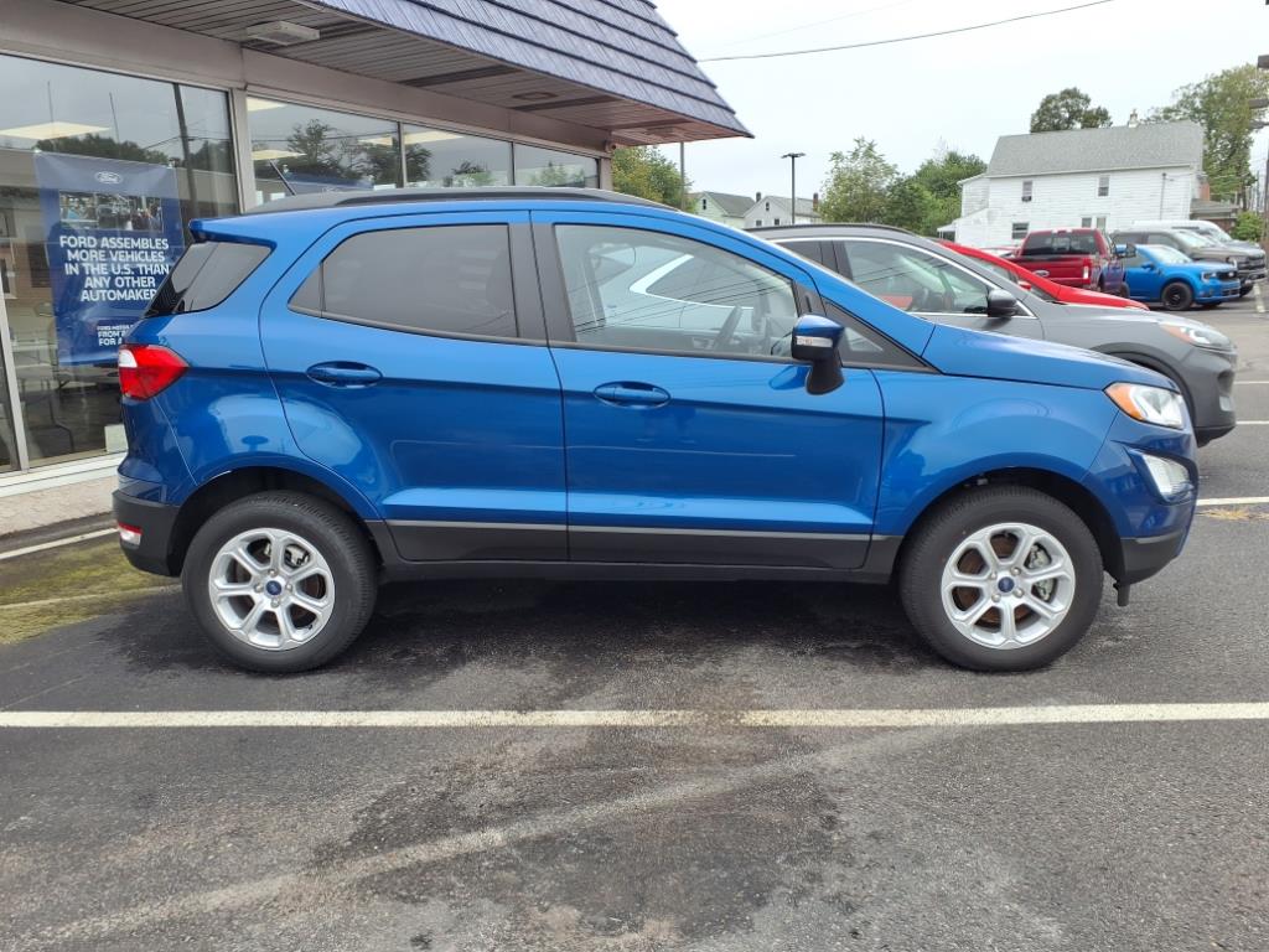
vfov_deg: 51.4
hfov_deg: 65.3
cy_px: 476
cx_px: 634
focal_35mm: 27
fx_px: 990
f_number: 1.9
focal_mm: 3.58
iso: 40
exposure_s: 1/714
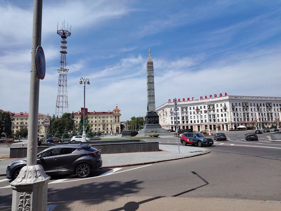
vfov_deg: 56.8
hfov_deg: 71.6
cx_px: 140
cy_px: 106
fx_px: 195
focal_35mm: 24
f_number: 1.75
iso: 100
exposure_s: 1/1263
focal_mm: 5.25
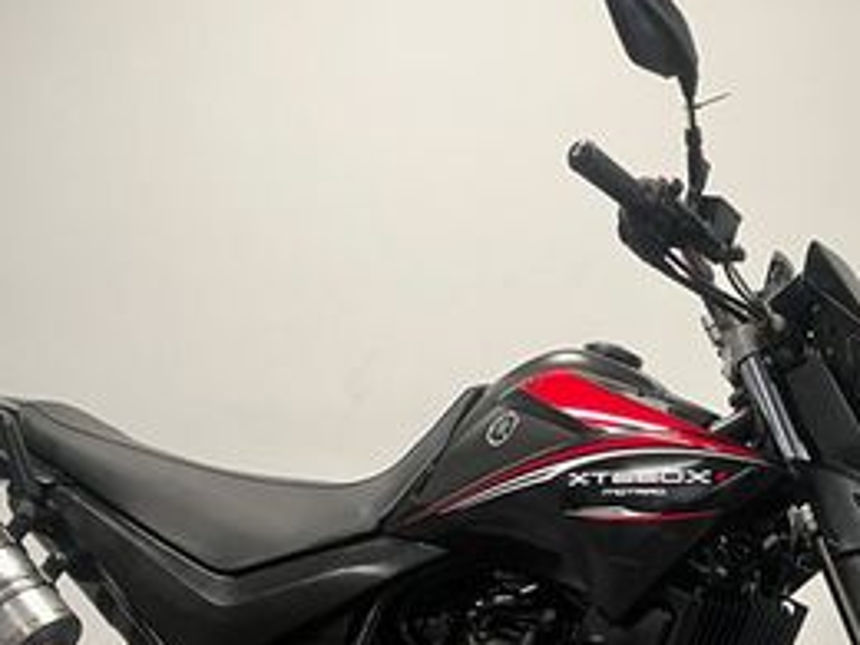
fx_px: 1590
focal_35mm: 64
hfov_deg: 29.4
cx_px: 714
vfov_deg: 22.0
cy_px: 658
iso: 64
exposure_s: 1/50
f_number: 1.6
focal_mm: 5.1
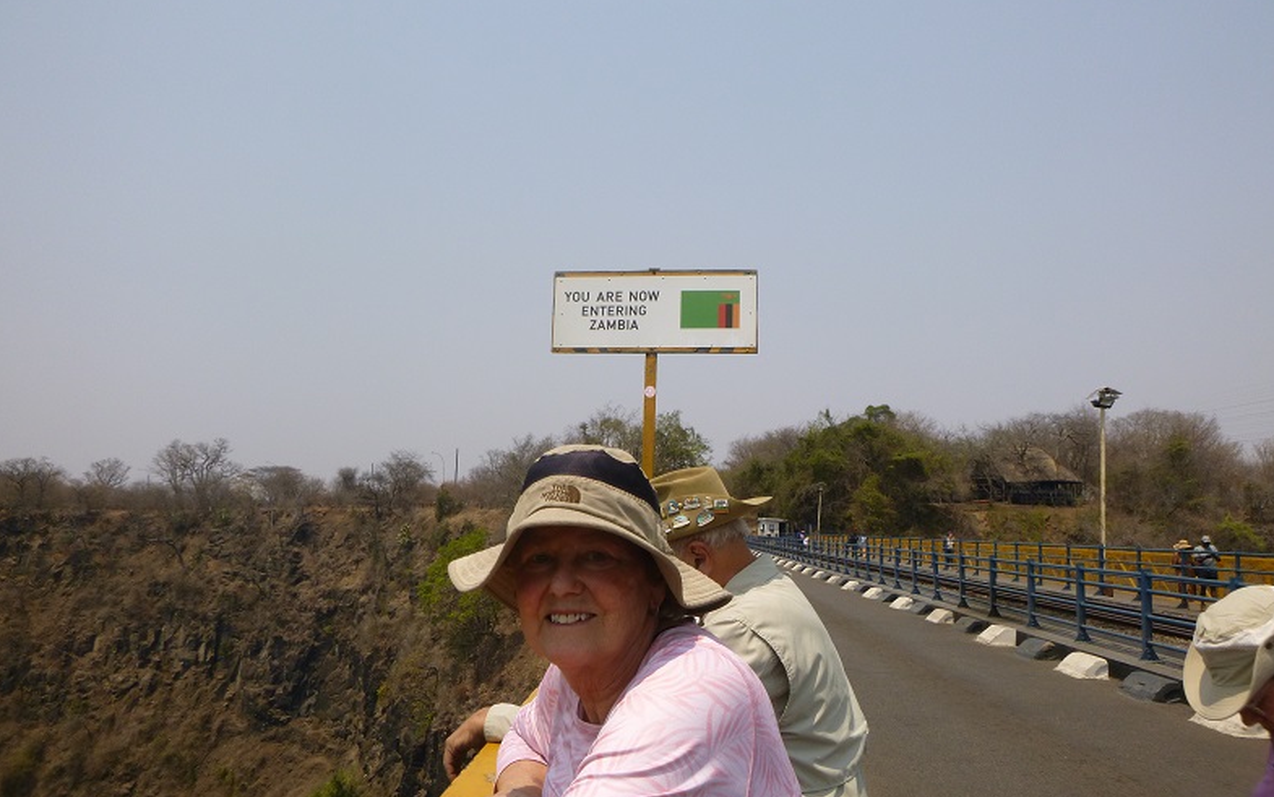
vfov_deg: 46.0
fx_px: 938
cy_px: 438
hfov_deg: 68.4
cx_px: 639
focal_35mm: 27
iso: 100
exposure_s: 1/800
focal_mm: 4.5
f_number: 3.9
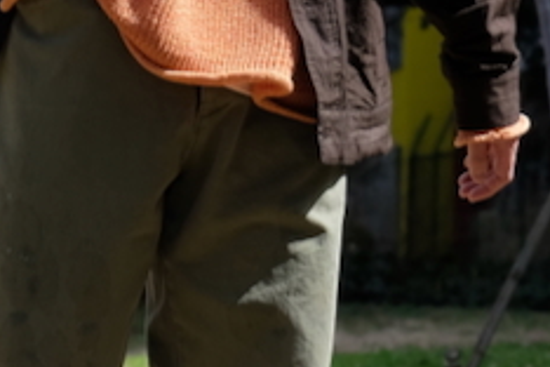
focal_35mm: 273
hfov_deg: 7.5
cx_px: -174
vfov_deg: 5.0
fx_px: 4171
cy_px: 354
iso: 200
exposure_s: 1/480
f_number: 5
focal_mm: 50
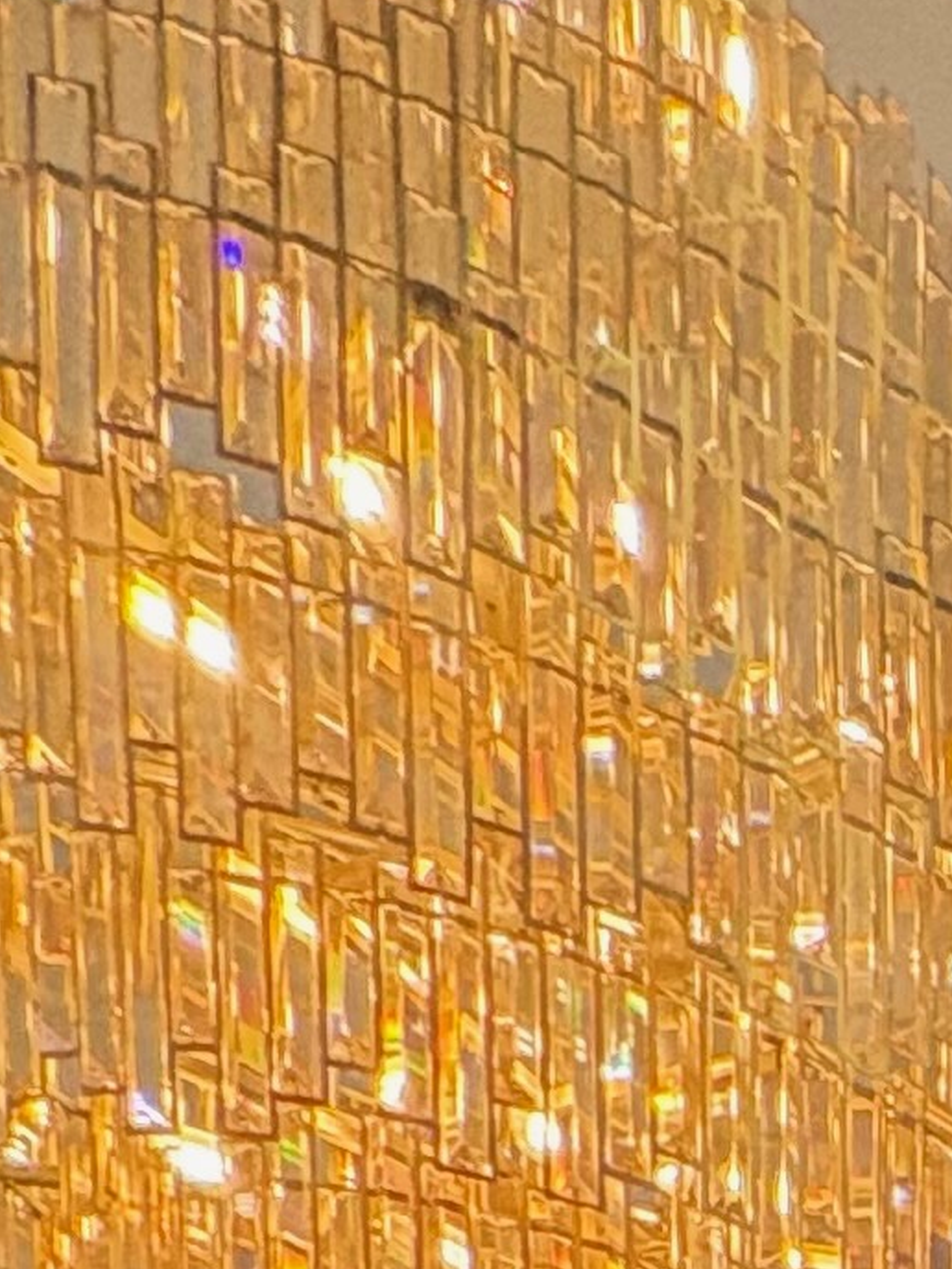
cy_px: 3134
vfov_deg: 14.4
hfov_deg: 11.5
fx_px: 3007
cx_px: 2771
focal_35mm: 82
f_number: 2.2
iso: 400
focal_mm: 2.22
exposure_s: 1/120
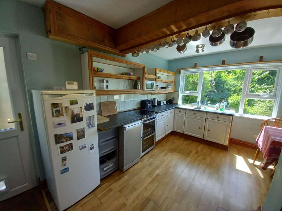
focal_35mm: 13
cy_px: 106
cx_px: 141
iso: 80
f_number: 2.2
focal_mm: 1.13
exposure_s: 1/100
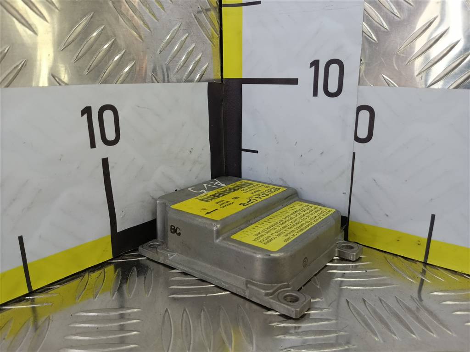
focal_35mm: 27
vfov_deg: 51.4
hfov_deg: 65.3
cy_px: 176
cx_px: 235
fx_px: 367
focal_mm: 4.11
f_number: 1.6
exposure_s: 1/100
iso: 143
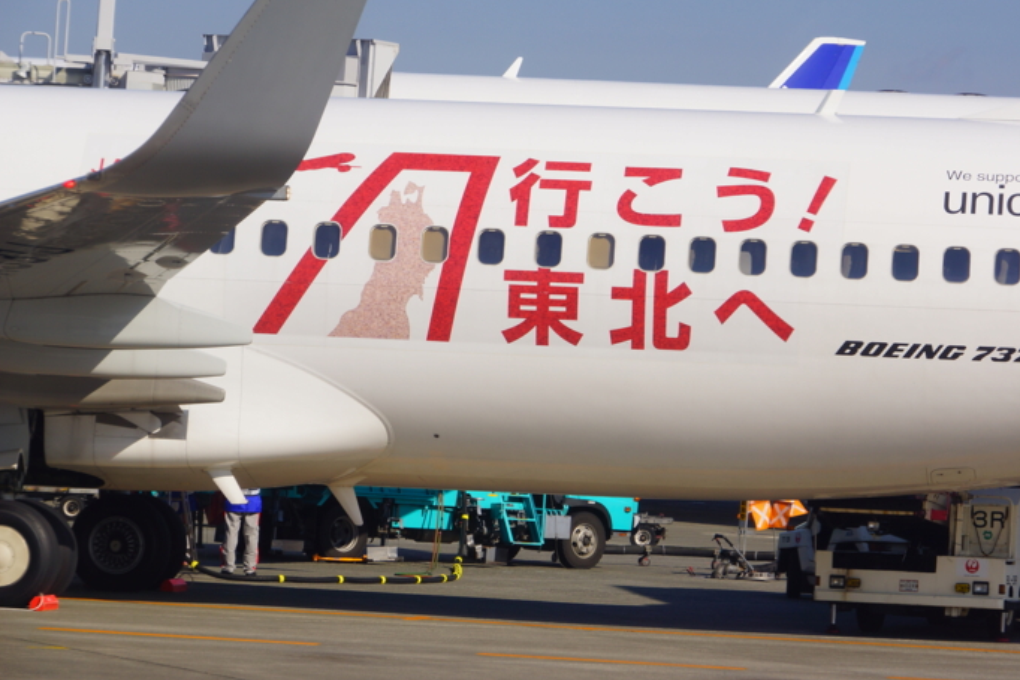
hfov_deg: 9.7
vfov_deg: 6.5
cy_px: 292
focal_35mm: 211
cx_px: 570
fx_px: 5979
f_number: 8
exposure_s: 1/400
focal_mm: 120
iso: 100
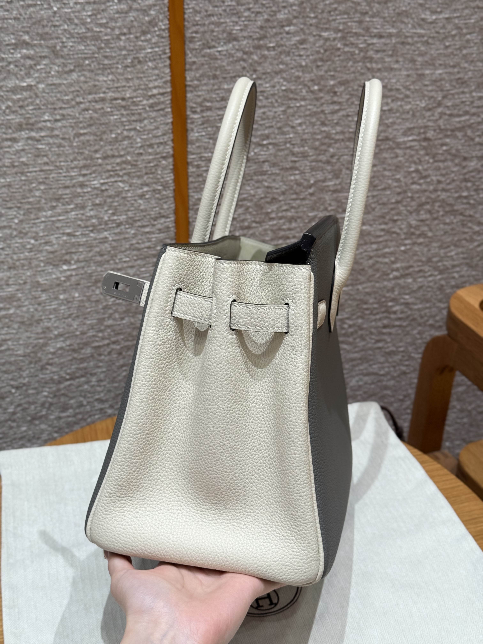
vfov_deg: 39.7
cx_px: 242
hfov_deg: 30.3
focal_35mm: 48
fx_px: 893
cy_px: 322
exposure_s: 1/100
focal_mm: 6.76
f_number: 1.78
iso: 64
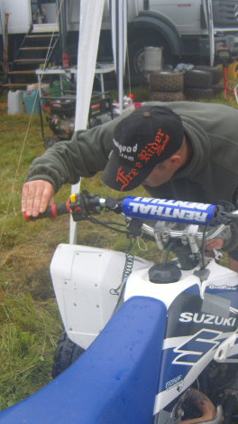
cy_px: 212
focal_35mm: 52
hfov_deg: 22.7
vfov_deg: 39.9
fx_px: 583
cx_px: 191
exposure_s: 1/180
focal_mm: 7.4
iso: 80
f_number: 2.8
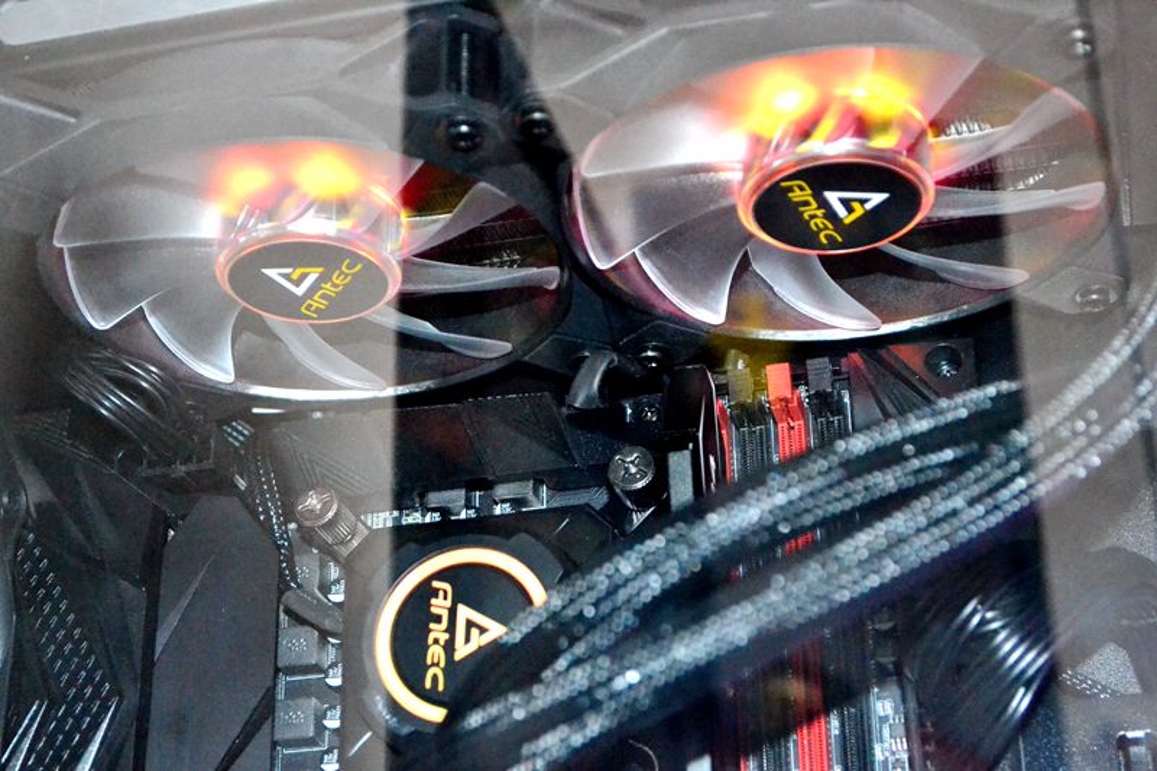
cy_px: 386
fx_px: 2169
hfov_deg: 29.9
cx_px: 578
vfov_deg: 20.2
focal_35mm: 68
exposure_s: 1/60
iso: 3200
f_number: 5.3
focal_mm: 45
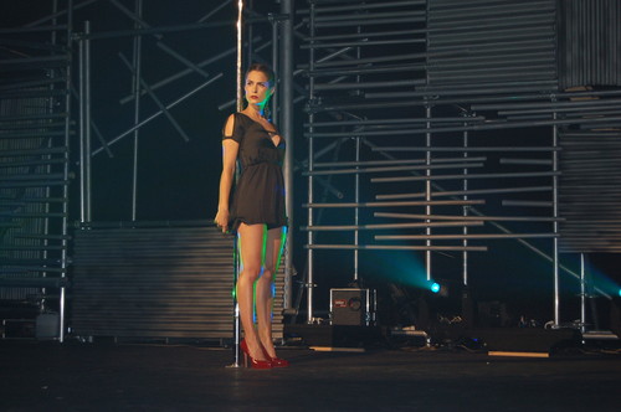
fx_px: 1240
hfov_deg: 28.1
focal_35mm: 72
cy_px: 206
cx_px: 310
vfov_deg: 18.9
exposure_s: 1/60
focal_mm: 48
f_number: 5.6
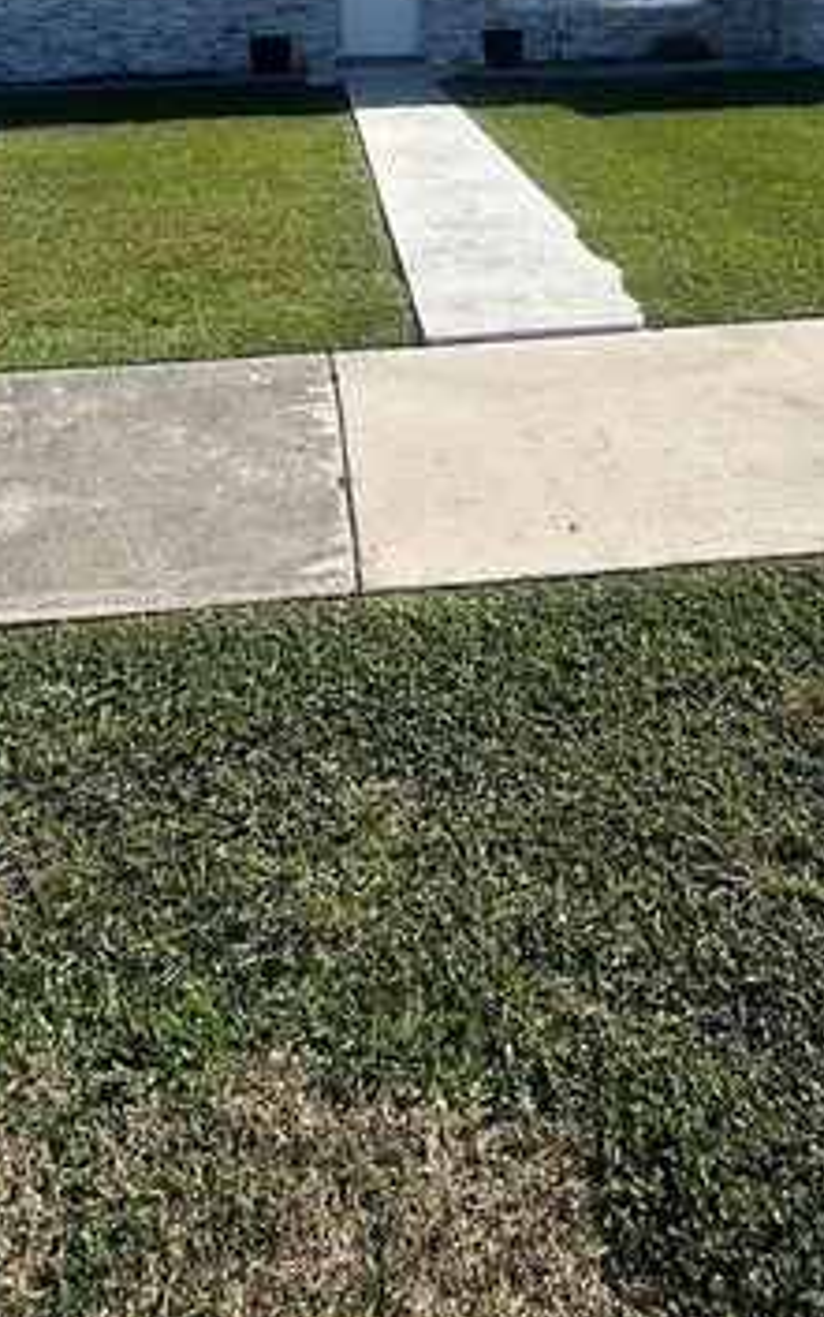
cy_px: 229
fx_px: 1005
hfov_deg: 44.6
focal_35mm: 28
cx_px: 403
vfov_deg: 60.1
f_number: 2.2
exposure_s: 1/2506
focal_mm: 2.22
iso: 50
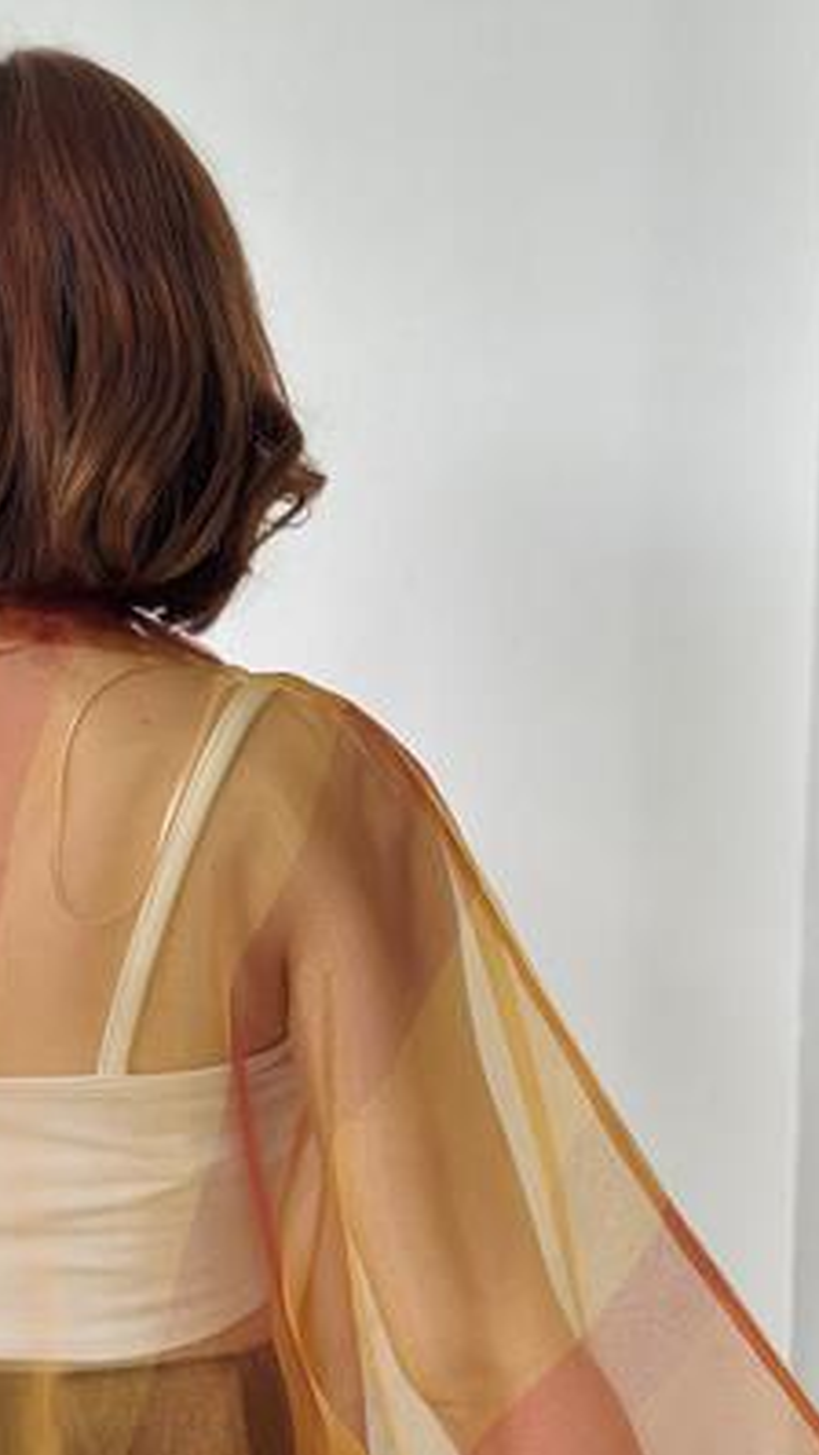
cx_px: 161
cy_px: 938
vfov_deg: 30.0
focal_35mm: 70
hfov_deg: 17.1
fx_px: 2701
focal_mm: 6.86
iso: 80
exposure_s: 1/267
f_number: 1.78
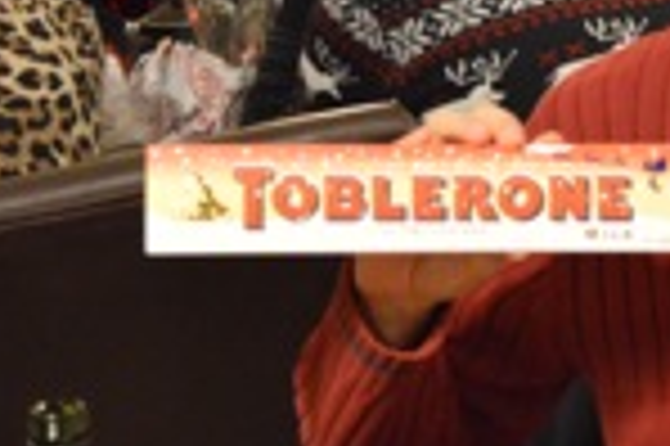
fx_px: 3708
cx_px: 908
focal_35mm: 199
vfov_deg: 6.9
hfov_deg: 10.1
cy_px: 137
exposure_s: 1/4
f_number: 5.3
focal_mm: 45
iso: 3200
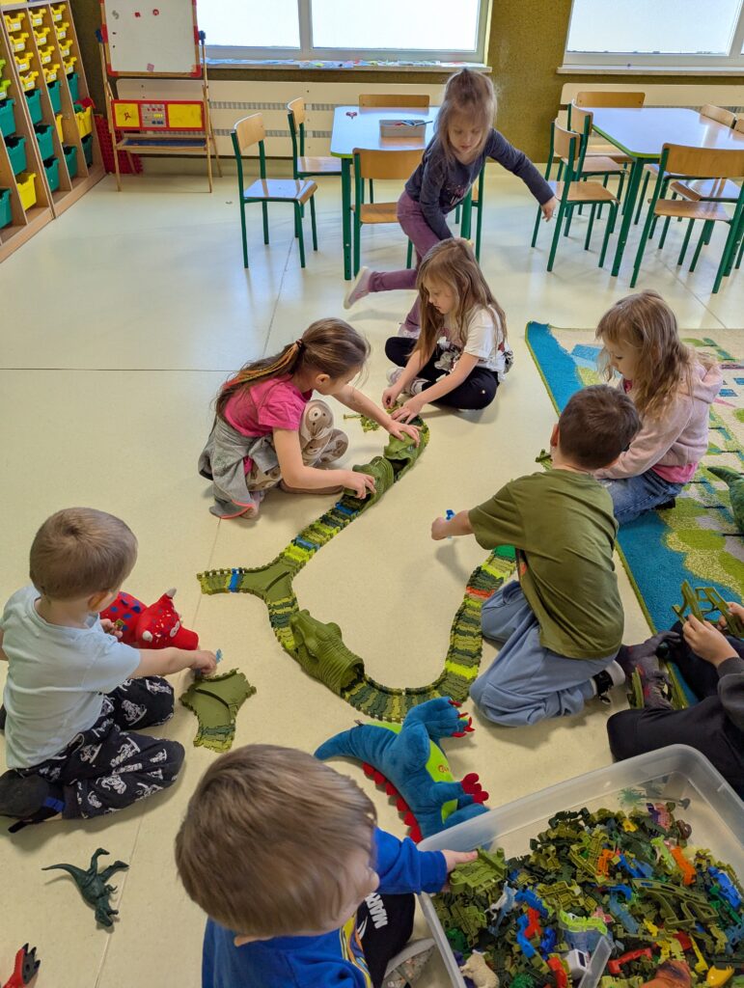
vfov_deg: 71.5
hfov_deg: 56.9
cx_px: 372
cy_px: 494
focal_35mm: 24
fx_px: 686
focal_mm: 6.81
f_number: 1.85
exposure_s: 1/260
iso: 120
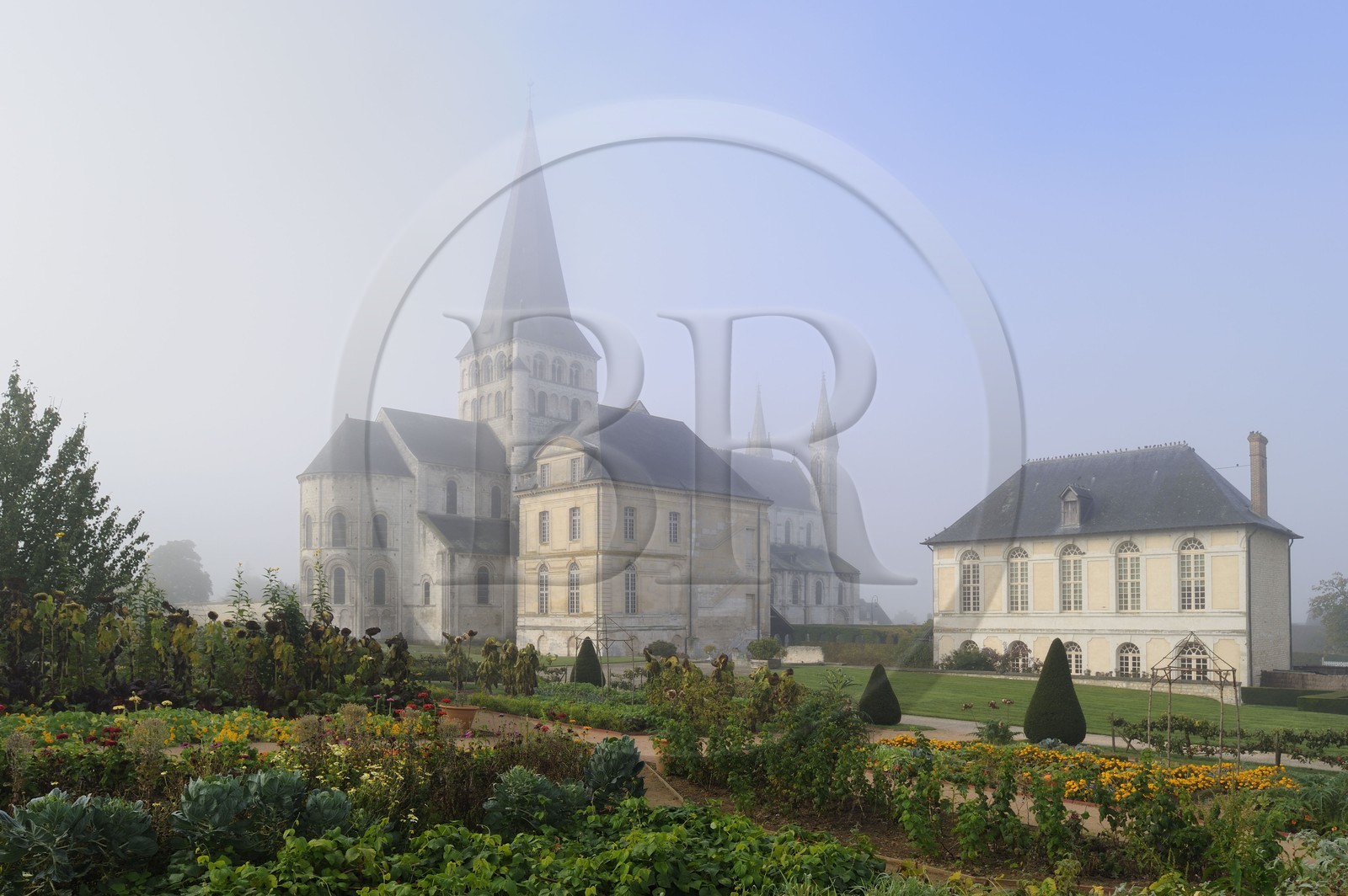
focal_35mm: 24
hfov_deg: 73.8
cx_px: 674
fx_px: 898
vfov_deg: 53.1
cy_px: 448
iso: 200
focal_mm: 24
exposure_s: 1/100
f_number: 11
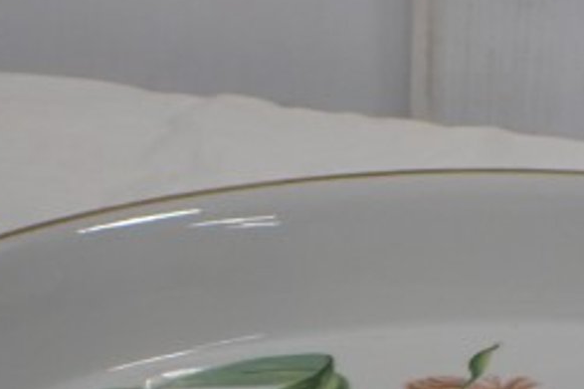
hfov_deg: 18.5
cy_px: 505
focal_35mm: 110
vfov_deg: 12.1
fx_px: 1784
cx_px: 404
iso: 320
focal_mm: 7.31
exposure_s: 1/160
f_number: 2.8
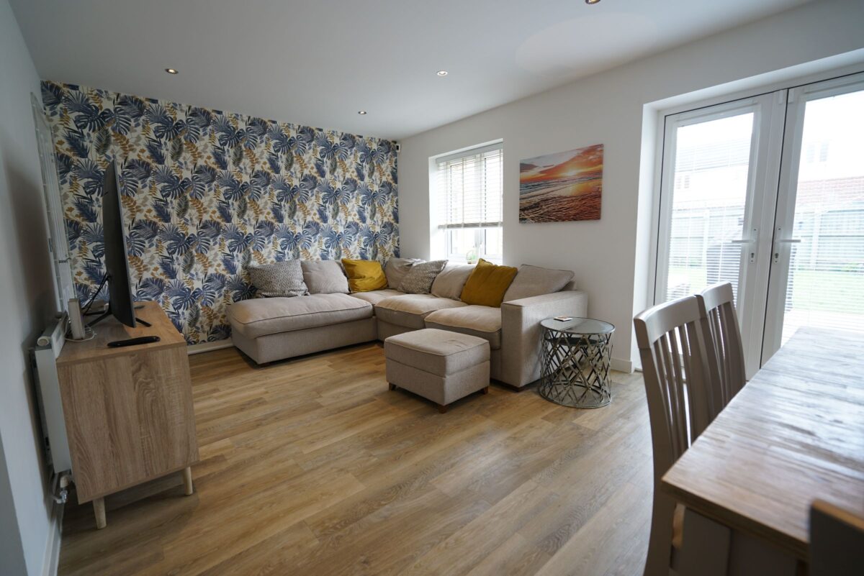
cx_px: 432
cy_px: 288
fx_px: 384
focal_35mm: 16
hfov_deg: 96.7
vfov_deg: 73.8
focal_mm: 16
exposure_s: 1/80
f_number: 4
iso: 400
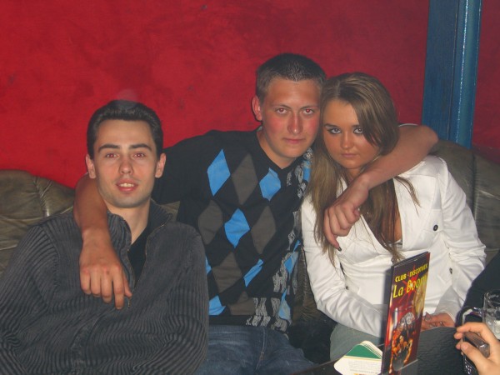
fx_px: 823
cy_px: 188
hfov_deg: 33.8
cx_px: 250
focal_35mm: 57
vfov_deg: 25.7
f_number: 3.6
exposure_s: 1/60
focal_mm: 11.8
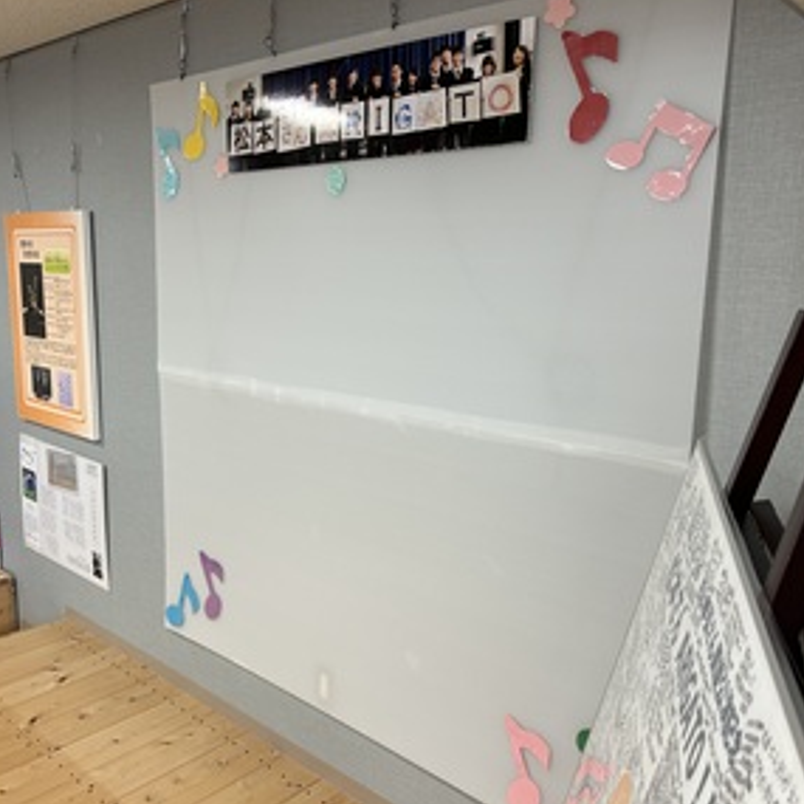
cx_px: 394
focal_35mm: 31
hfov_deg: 52.5
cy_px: 399
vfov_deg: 52.5
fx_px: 815
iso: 80
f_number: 1.5
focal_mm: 5.7
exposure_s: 1/120
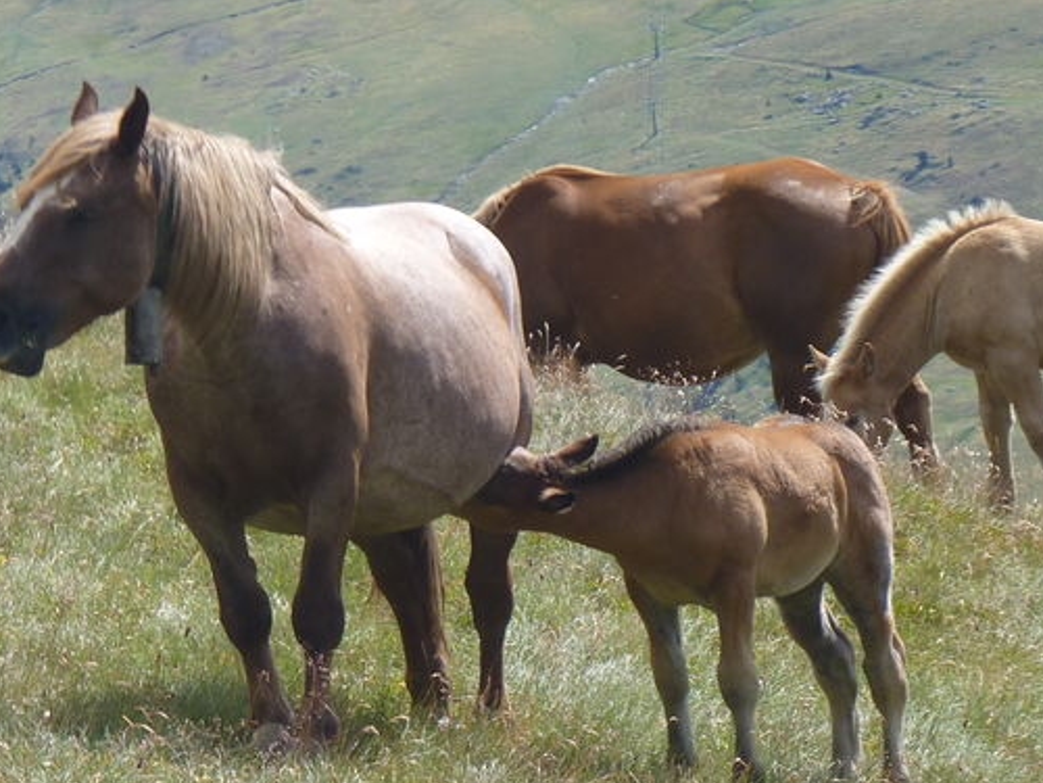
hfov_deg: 5.1
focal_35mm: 385
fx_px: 11600
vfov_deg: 3.9
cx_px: 455
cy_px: 599
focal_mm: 33.5
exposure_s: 1/200
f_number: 4
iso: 80
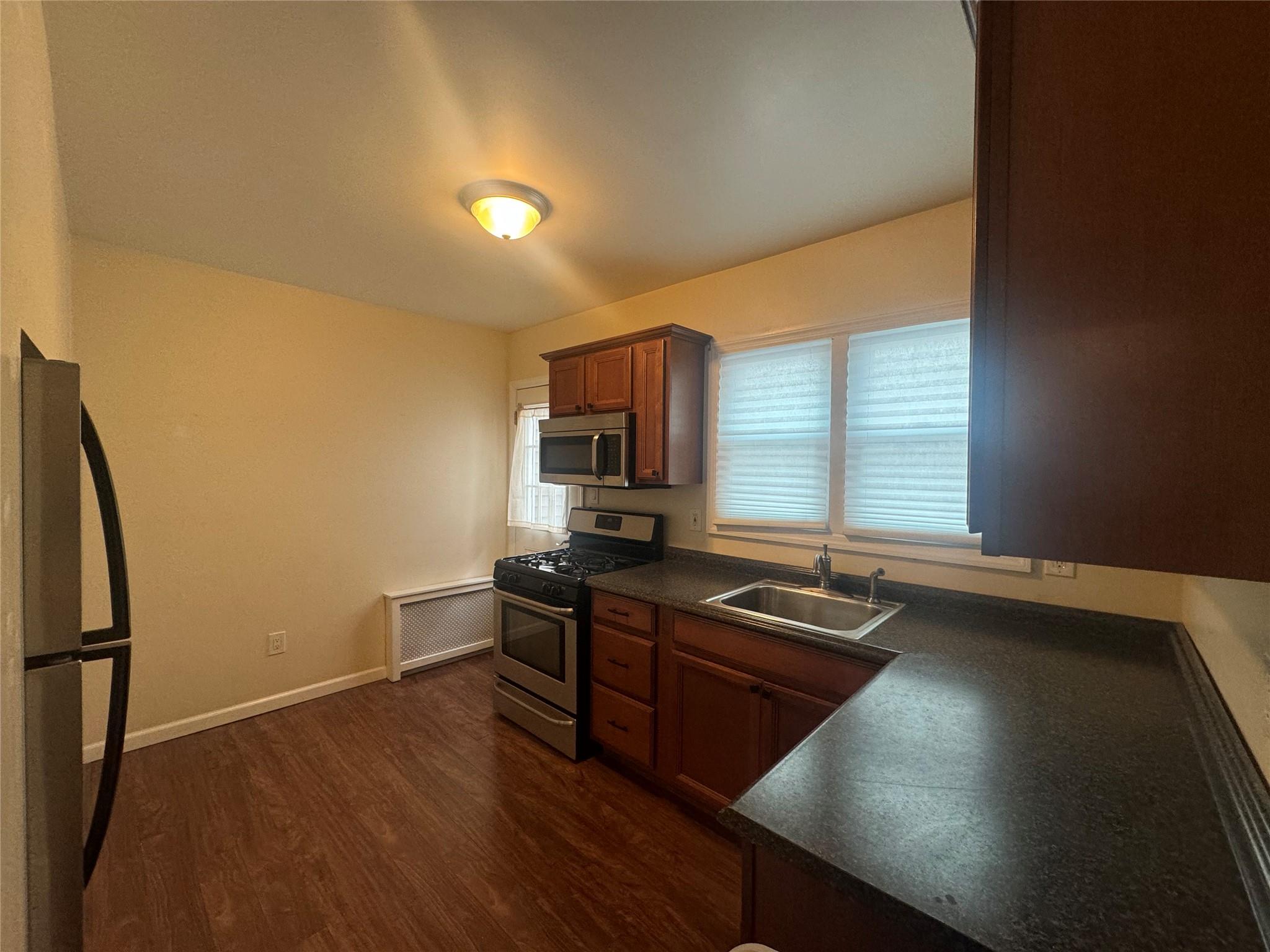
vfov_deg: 85.7
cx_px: 635
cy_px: 476
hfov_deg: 102.1
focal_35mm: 14
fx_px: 514
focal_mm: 2.22
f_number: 2.2
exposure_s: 1/120
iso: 200
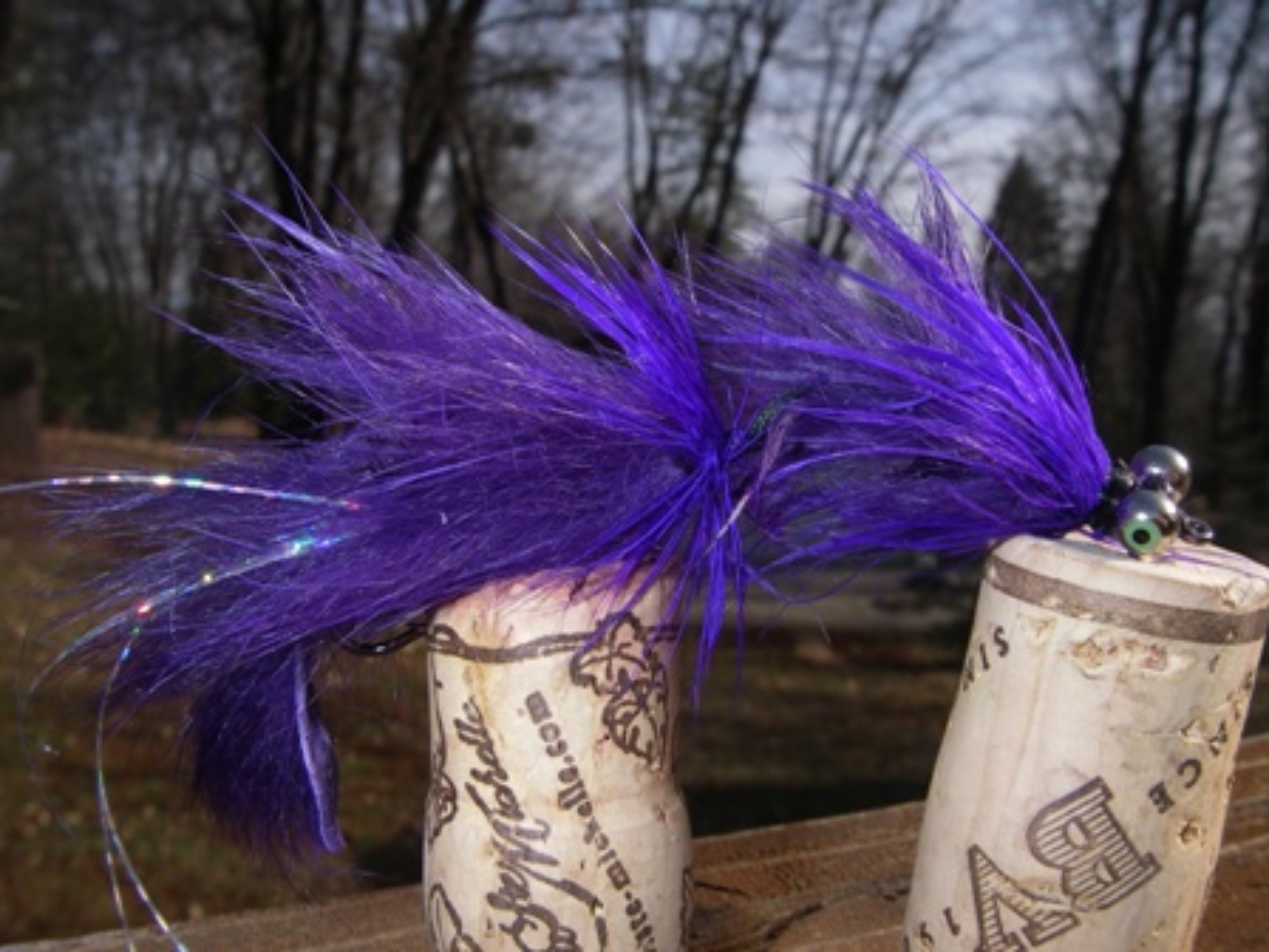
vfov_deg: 37.7
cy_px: 476
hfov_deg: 49.0
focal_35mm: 38
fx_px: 1393
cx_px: 634
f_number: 6.6
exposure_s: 1/320
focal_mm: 6.3
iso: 80
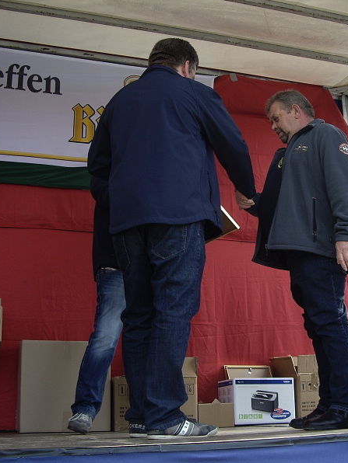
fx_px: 684
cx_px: 238
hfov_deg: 28.3
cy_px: 232
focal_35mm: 51
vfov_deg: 37.5
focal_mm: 7.9
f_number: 2.8
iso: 50
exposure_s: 1/160
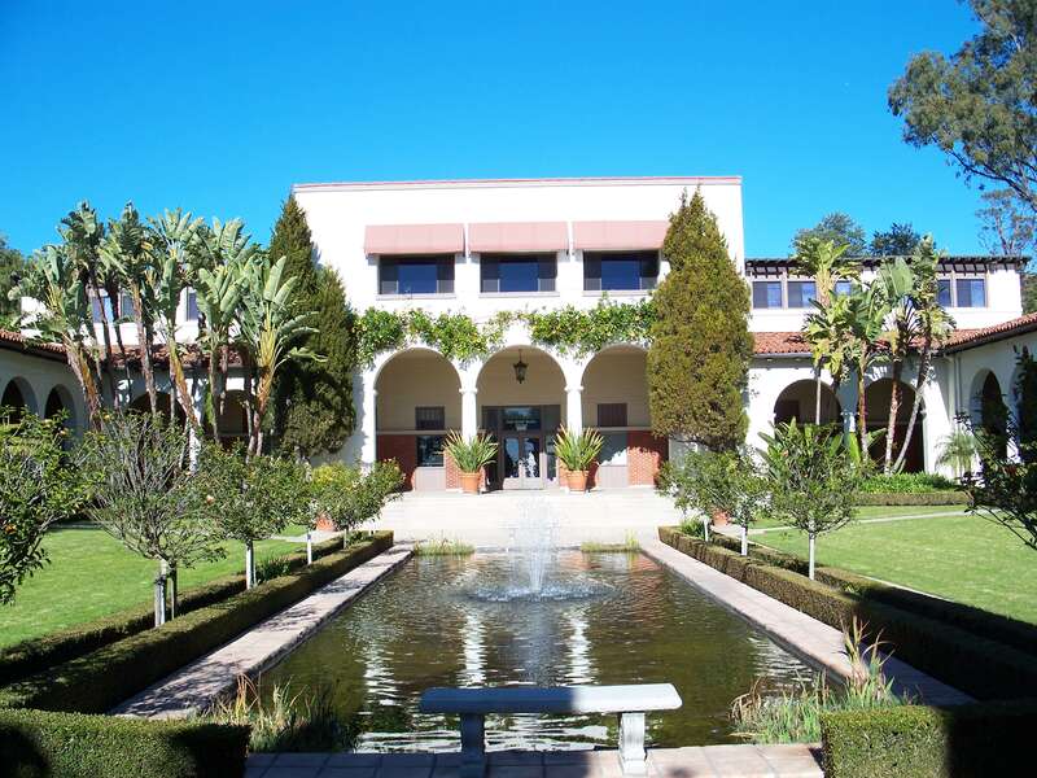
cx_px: 518
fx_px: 1108
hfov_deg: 50.1
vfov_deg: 38.7
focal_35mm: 37
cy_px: 389
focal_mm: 7.8
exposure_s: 1/400
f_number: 4
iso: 64
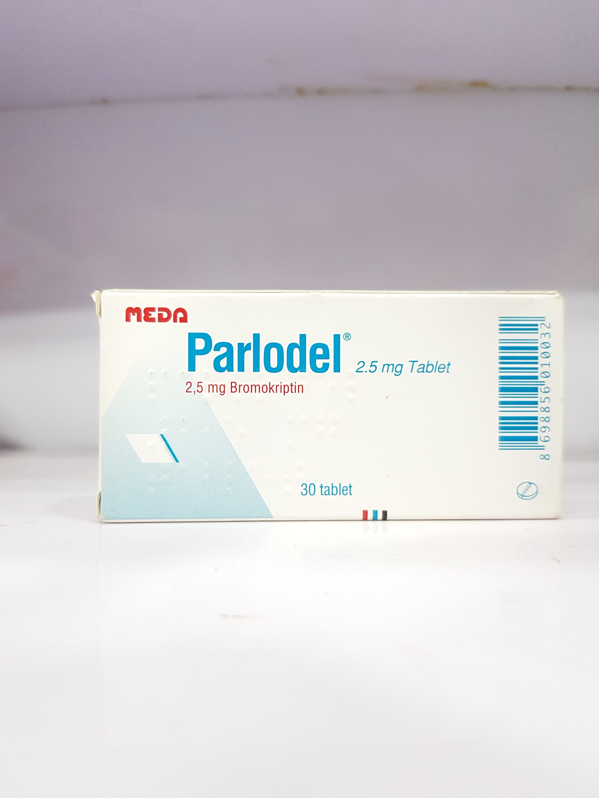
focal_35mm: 26
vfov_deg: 67.3
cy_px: 399
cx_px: 300
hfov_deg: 53.1
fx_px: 600
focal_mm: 4.2
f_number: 1.7
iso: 250
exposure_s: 1/25
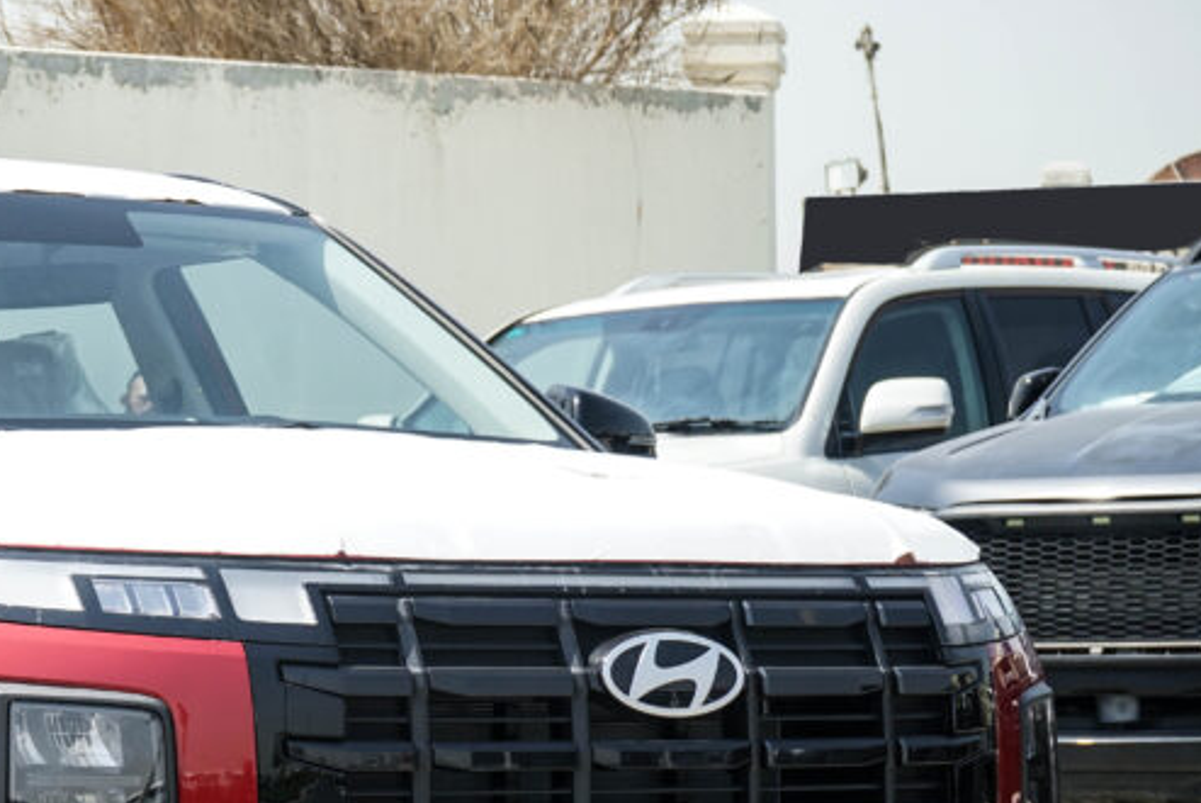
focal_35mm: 145
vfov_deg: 9.5
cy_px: 648
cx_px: 66
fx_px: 4840
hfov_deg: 14.0
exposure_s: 1/500
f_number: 9
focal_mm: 70
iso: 400
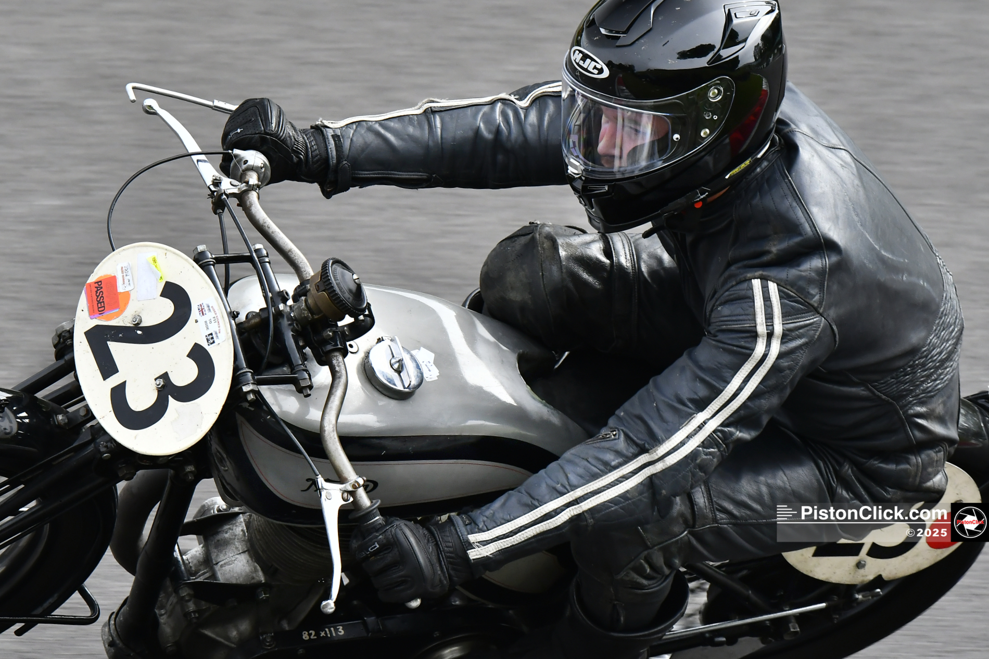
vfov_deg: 4.6
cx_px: 494
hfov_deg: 6.9
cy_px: 330
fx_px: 8240
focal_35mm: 300
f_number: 6.3
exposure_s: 1/400
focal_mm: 200
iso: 800
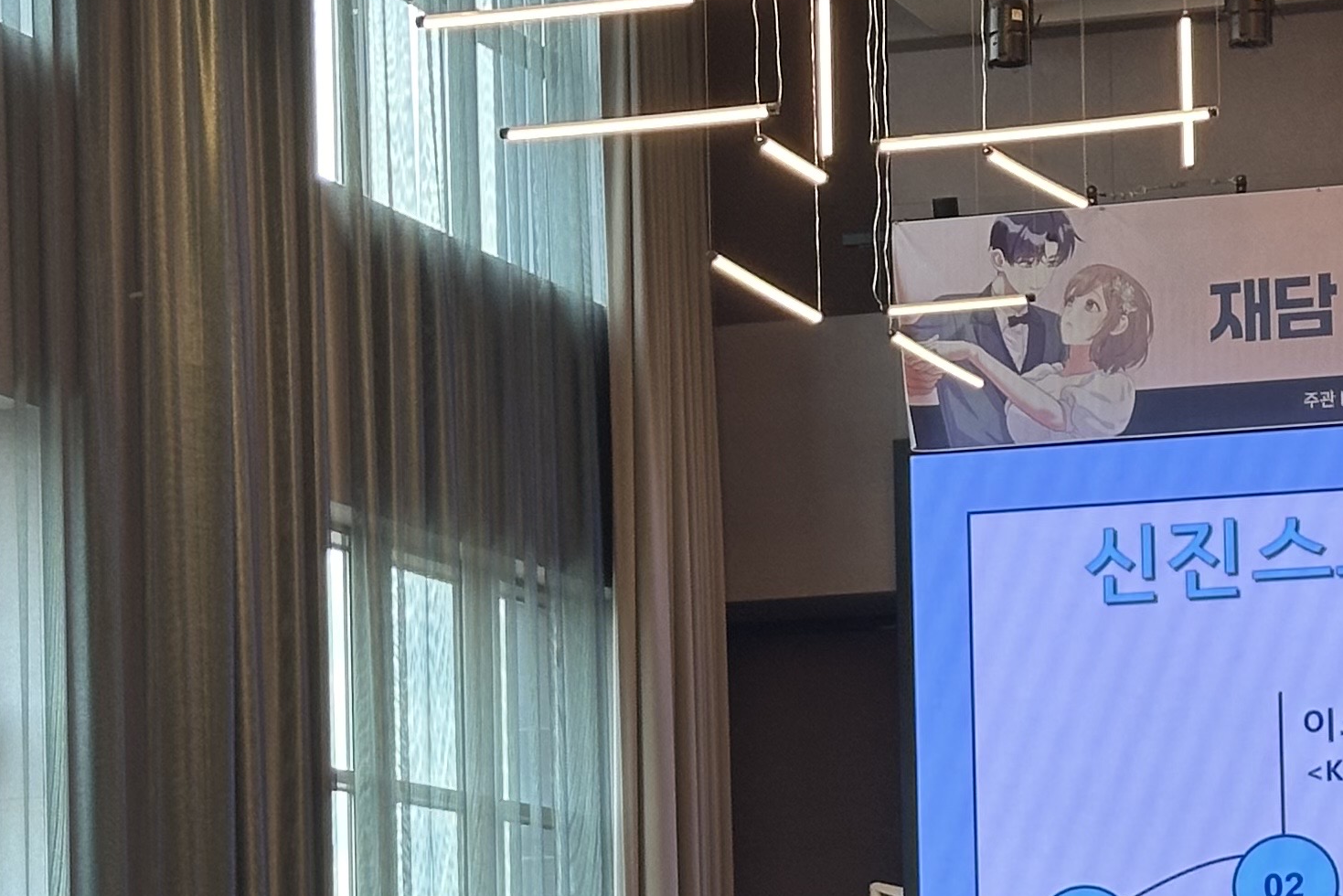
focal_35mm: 137
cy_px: 959
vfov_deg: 9.9
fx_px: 5112
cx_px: 1062
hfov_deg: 14.9
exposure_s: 1/60
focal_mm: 6.86
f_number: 1.78
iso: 50
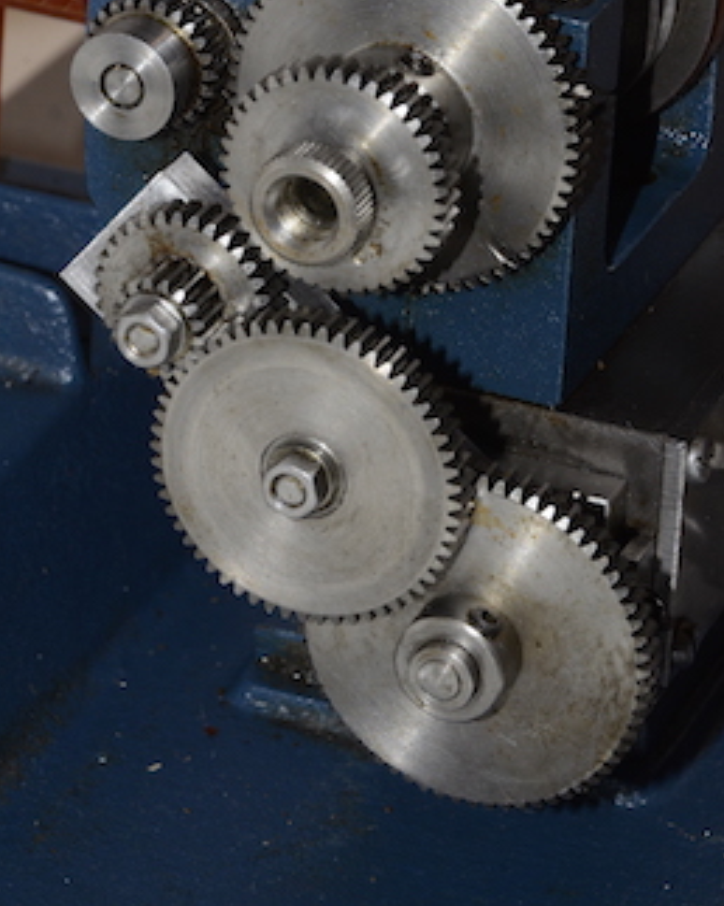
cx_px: 351
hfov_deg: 6.7
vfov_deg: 8.4
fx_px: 6193
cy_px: 353
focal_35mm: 231
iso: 800
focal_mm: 130
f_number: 16
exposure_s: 1/60
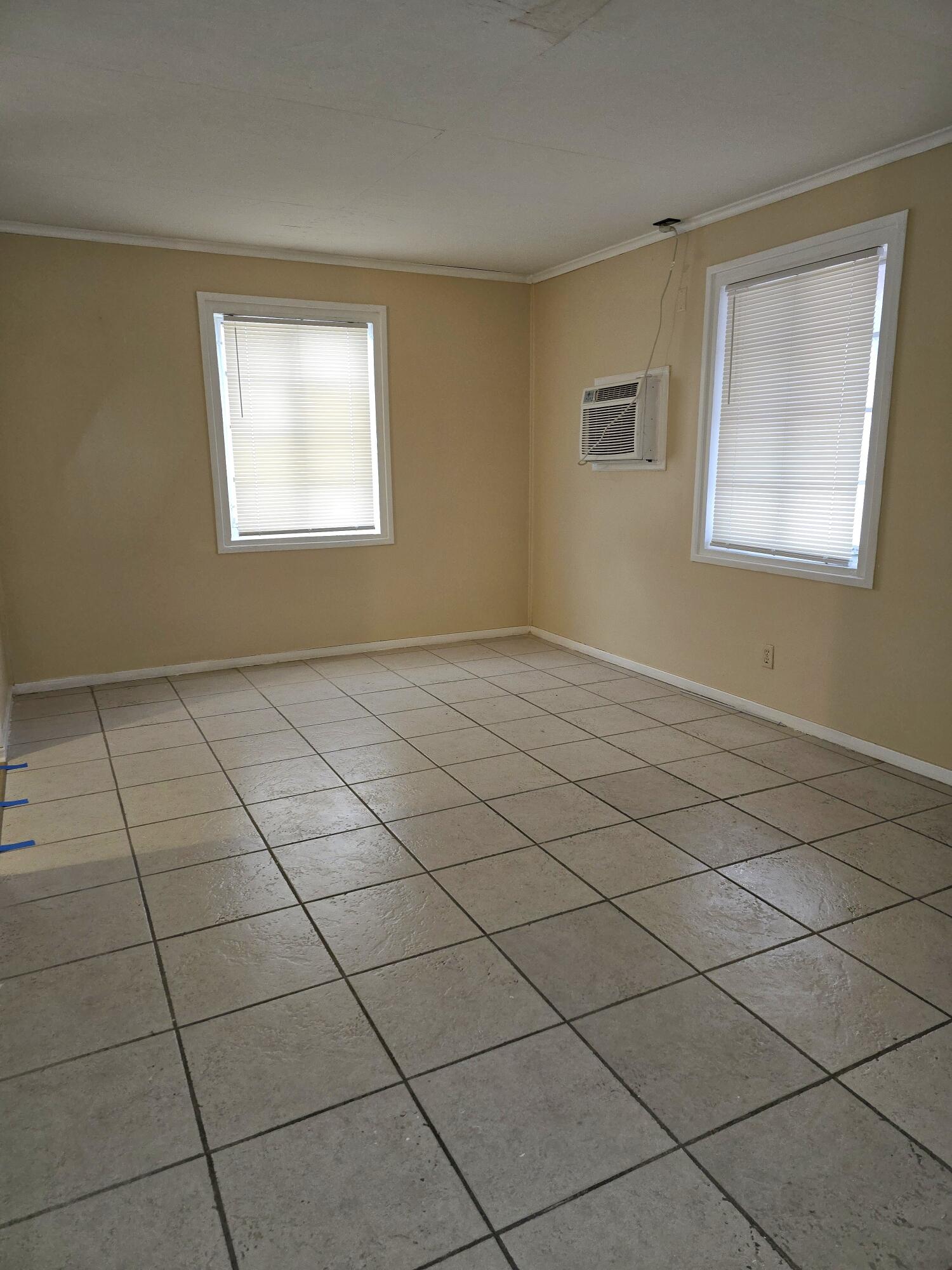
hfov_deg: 58.9
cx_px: 476
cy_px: 635
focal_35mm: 23
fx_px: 843
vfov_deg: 73.9
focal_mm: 6.3
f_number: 1.7
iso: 100
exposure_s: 1/30
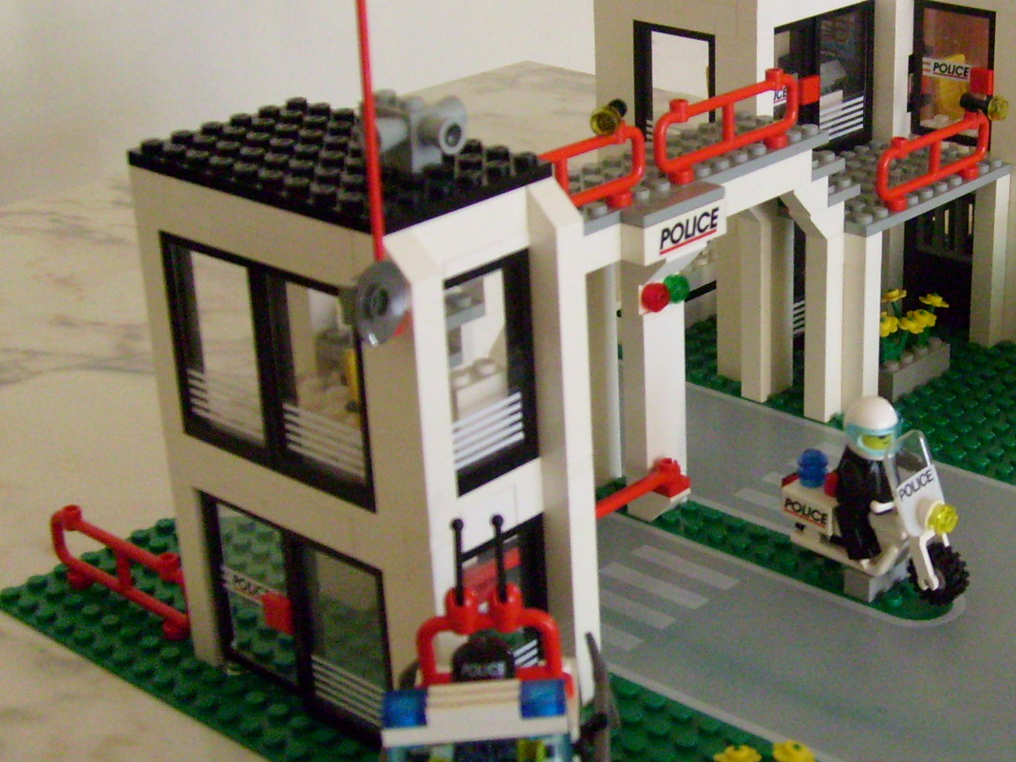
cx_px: 830
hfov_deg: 28.3
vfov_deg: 21.9
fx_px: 1966
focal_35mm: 67
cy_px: 353
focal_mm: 5.8
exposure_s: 1/20
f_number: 2.8
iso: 200
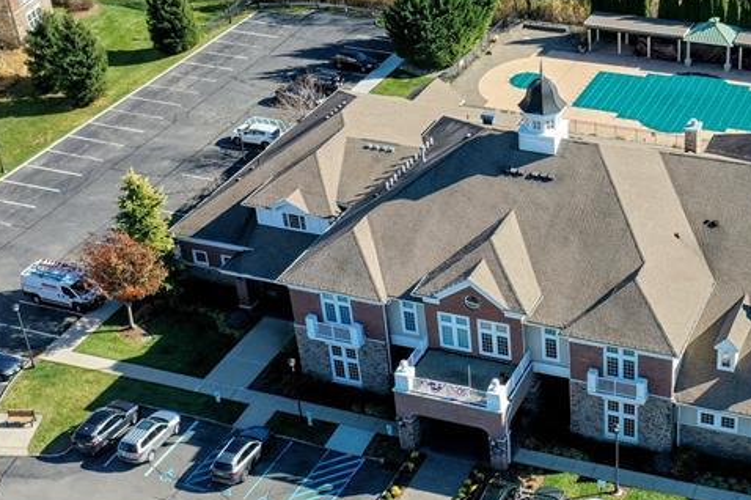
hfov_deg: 32.1
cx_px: 646
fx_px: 1251
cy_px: 278
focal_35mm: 60
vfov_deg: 22.6
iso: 100
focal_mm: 10.26
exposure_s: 1/320
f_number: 5
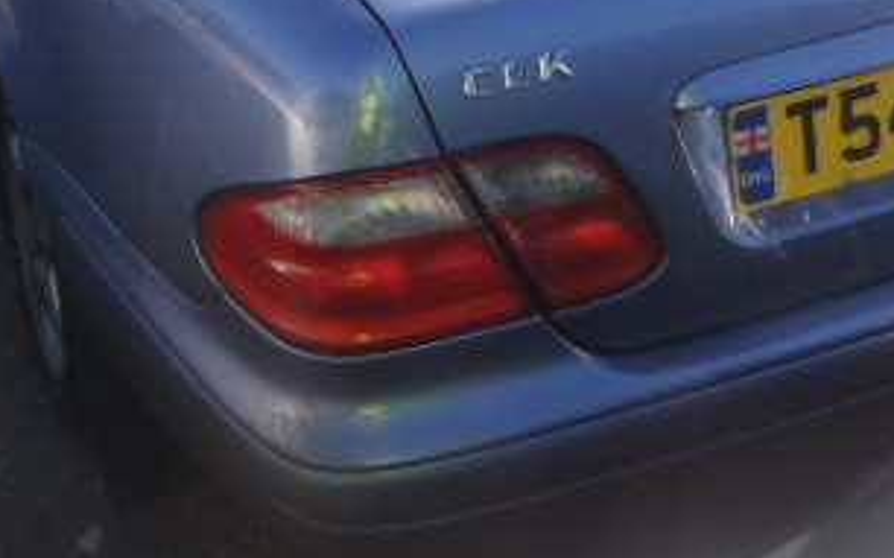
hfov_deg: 33.0
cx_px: 482
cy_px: -64
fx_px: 1510
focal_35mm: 62
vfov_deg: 20.0
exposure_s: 1/200
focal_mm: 5
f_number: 4.5
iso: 80
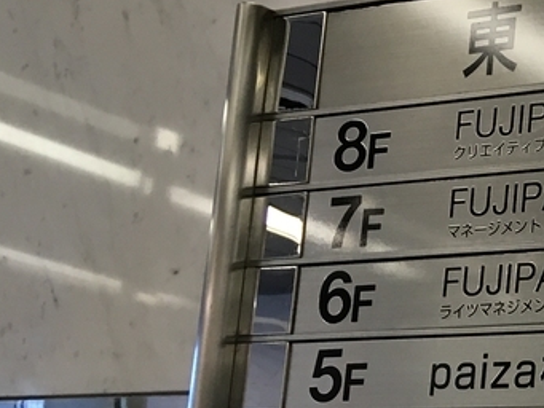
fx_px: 1604
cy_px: 416
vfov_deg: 14.3
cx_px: 866
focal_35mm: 102
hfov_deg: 17.0
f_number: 2.2
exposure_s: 1/33
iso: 100
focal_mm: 4.15
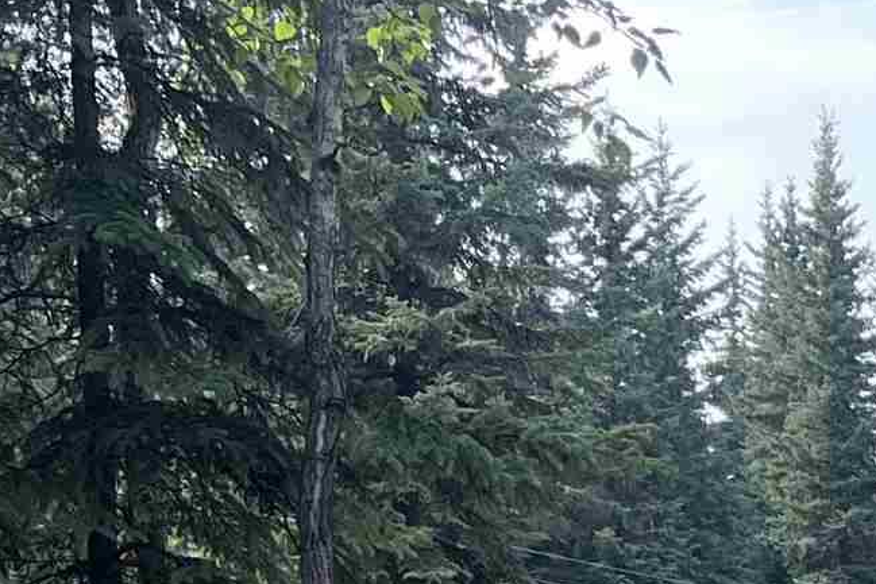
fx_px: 3115
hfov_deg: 14.3
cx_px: 1543
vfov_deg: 9.9
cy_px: 1215
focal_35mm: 128
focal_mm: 5.7
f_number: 1.5
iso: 50
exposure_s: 1/797
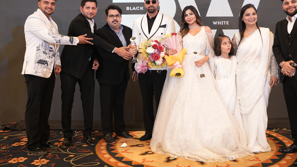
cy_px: 67
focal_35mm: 36
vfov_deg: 32.6
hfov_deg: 55.0
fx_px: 284
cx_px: 168
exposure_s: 1/100
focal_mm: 30.1
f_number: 2.8
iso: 800
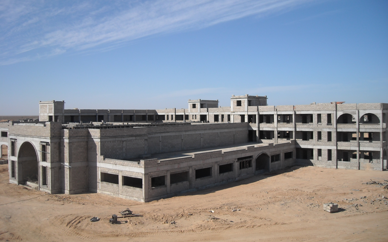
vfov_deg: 33.5
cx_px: 192
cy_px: 99
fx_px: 402
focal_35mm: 38
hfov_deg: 51.5
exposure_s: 1/478
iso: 64
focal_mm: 5.7
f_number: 5.6
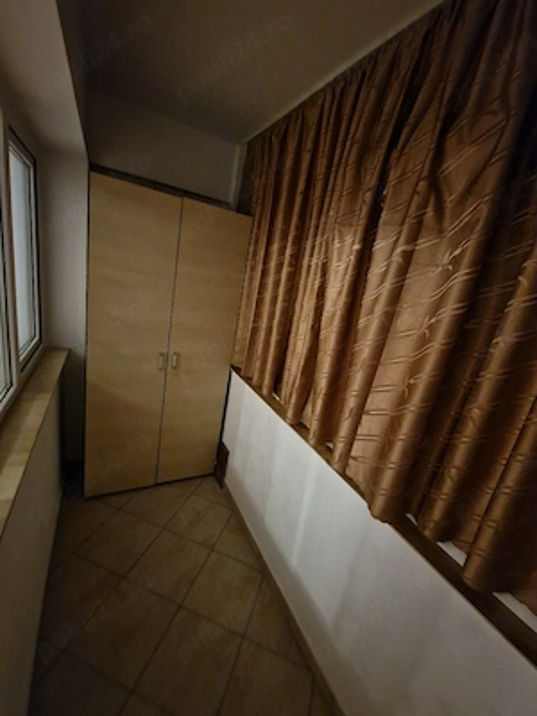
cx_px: 268
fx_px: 269
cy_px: 358
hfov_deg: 89.9
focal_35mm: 13
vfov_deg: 106.2
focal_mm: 2.2
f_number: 2.2
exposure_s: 1/25
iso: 1600
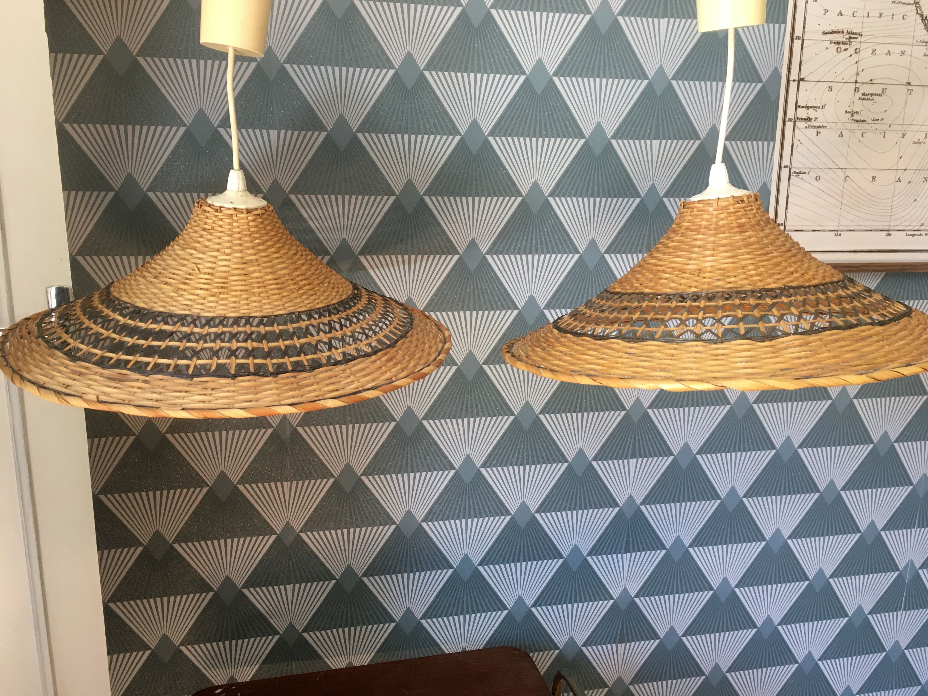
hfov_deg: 61.7
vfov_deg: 48.2
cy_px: 348
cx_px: 464
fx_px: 777
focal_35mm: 29
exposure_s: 1/33
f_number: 2.2
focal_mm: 4.15
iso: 100
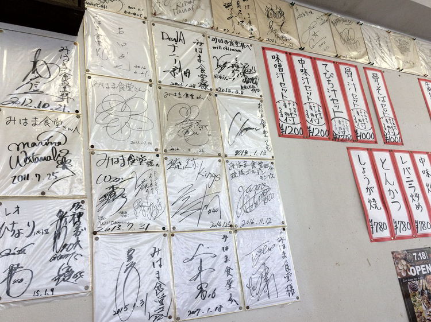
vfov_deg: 48.2
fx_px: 361
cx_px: 216
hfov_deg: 61.7
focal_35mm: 29
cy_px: 161
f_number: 2.2
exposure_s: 1/120
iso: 50
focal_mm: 4.15
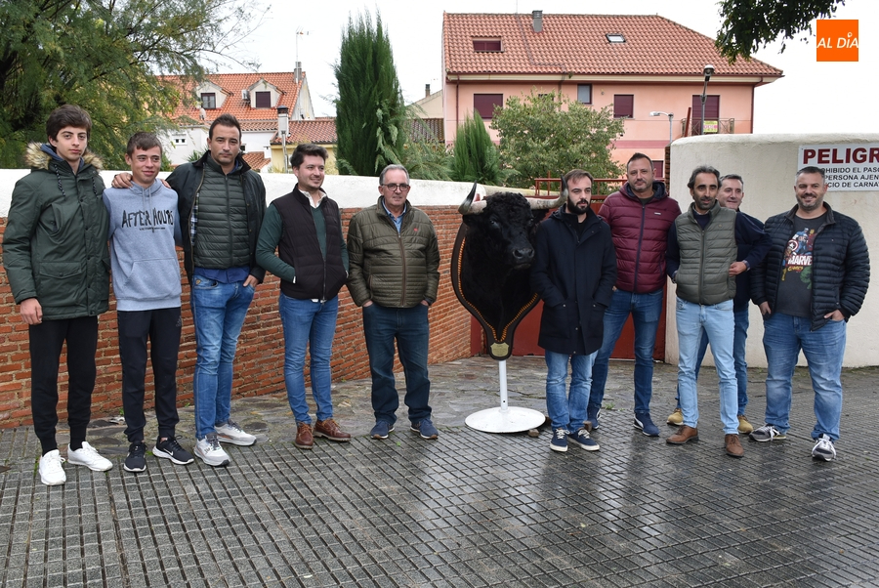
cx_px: 440
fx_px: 733
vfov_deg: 43.7
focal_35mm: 30
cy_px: 294
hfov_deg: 61.9
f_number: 5.6
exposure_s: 1/125
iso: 400
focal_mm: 20
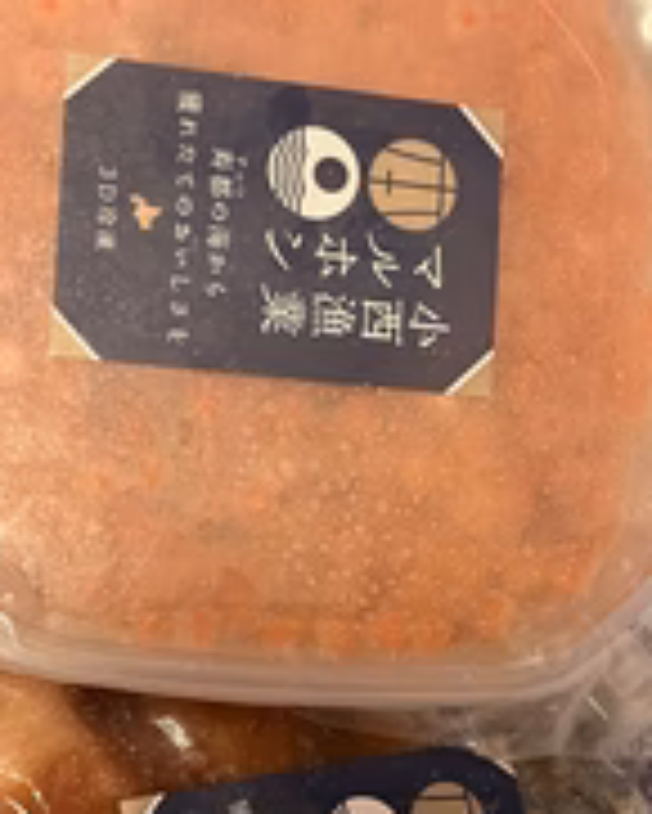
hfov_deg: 27.1
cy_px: 648
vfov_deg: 32.7
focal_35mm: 56
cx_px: 382
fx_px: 1350
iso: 500
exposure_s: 1/60
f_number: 1.6
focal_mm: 5.1
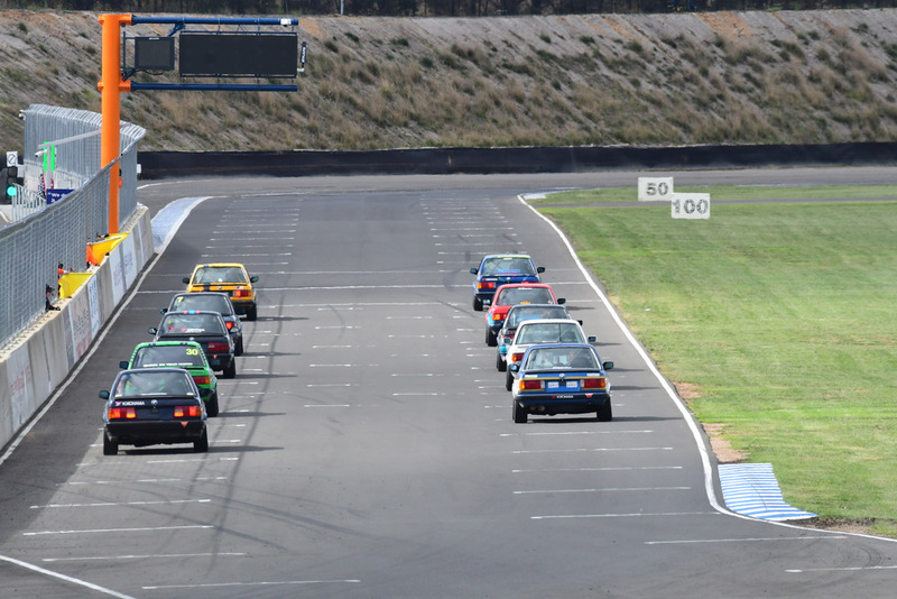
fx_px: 14955
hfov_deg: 3.4
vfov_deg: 2.3
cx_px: 448
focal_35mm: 600
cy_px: 300
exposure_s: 1/640
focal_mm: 400
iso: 640
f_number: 10
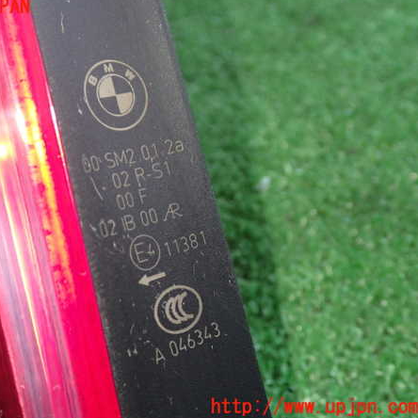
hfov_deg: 34.4
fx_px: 669
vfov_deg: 34.7
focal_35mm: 49
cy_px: 207
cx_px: 141
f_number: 2.8
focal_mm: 7.31
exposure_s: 1/40
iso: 500
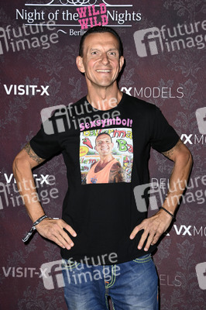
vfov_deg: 32.4
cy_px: 155
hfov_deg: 21.9
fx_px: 533
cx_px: 103
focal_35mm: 62
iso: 800
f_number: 5.6
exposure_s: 1/200
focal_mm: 62
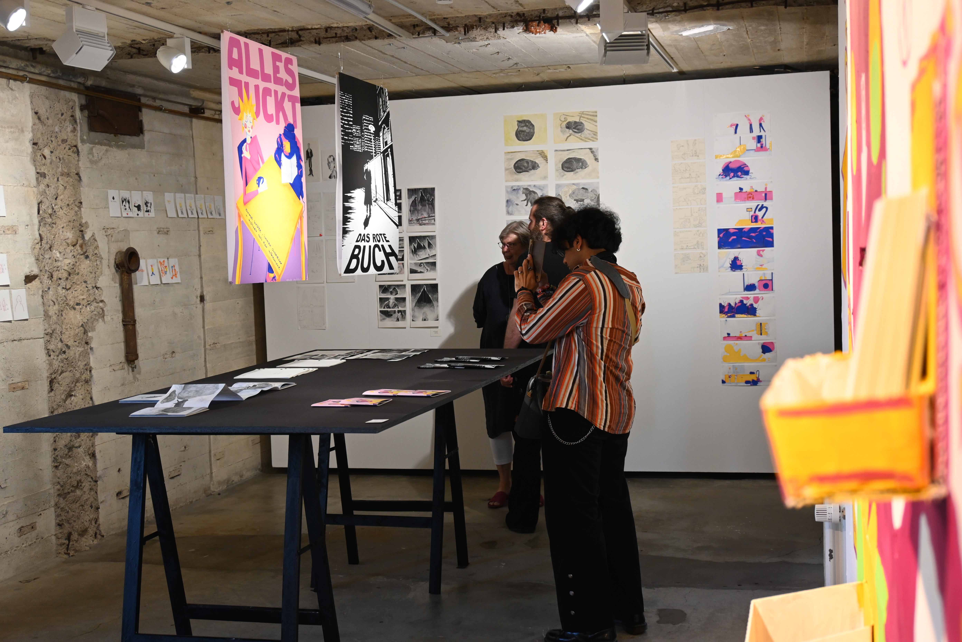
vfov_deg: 30.8
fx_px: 1162
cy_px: 321
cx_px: 481
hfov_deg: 45.0
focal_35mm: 44
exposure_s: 1/125
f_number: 4.8
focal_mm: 29
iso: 500
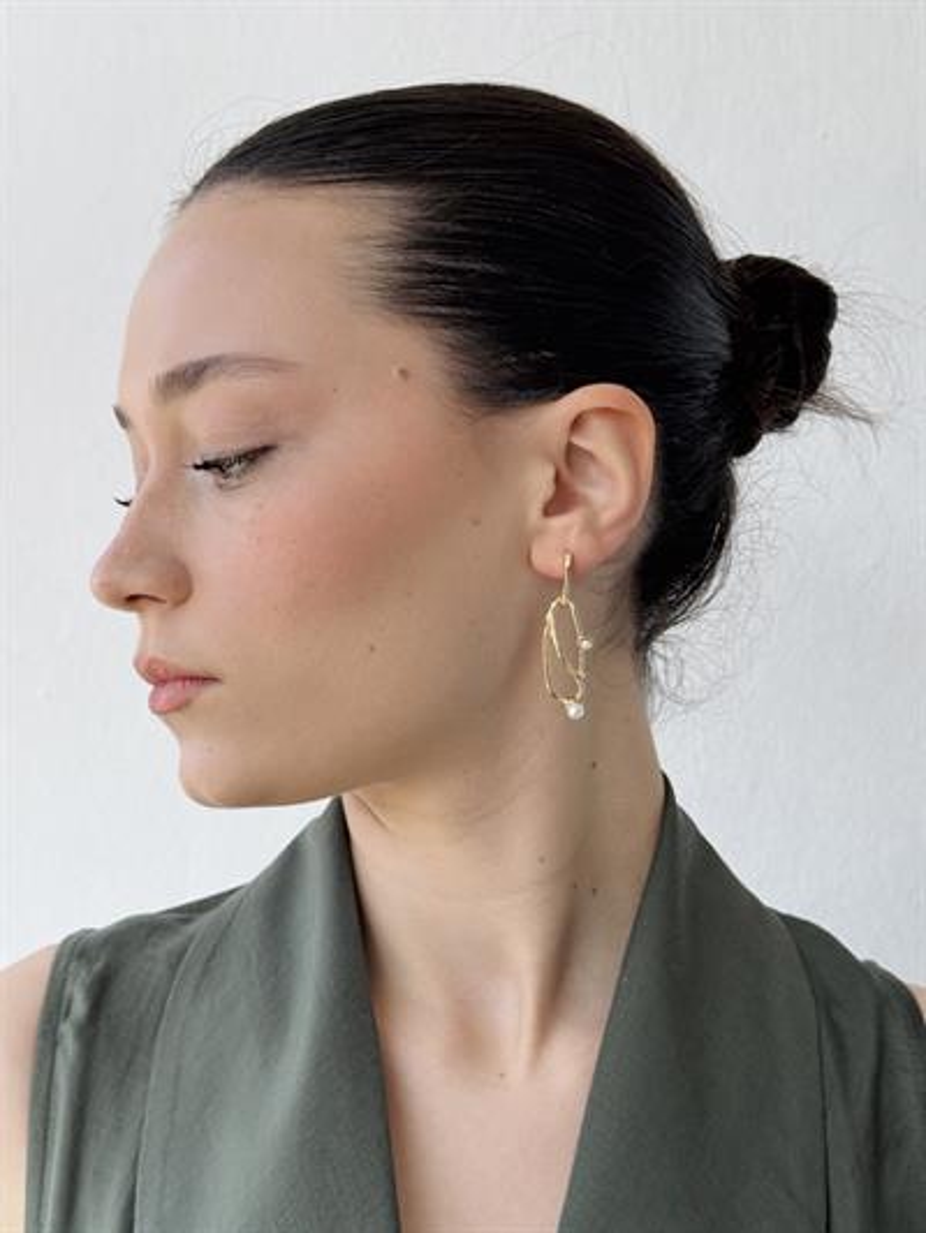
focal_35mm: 48
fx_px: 1711
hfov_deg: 30.3
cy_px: 616
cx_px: 463
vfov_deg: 39.6
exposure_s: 1/329
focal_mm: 6.76
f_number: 1.78
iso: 64
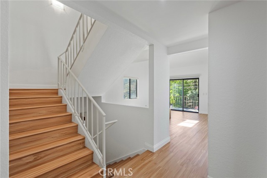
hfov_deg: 96.8
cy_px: 89
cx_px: 134
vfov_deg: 73.7
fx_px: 119
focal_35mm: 16
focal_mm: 16
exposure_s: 1/4
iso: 200
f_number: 9.5
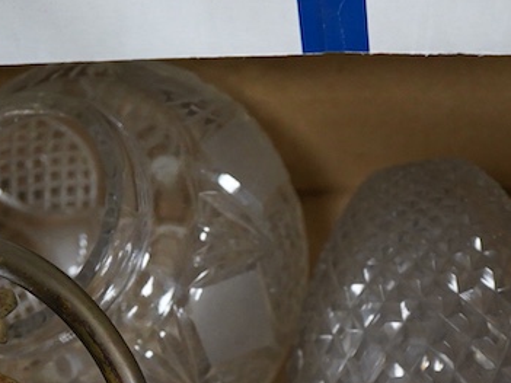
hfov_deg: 17.7
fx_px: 1638
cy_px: 387
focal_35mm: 111
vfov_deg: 13.1
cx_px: 261
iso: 2500
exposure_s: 1/125
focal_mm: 30
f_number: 3.5
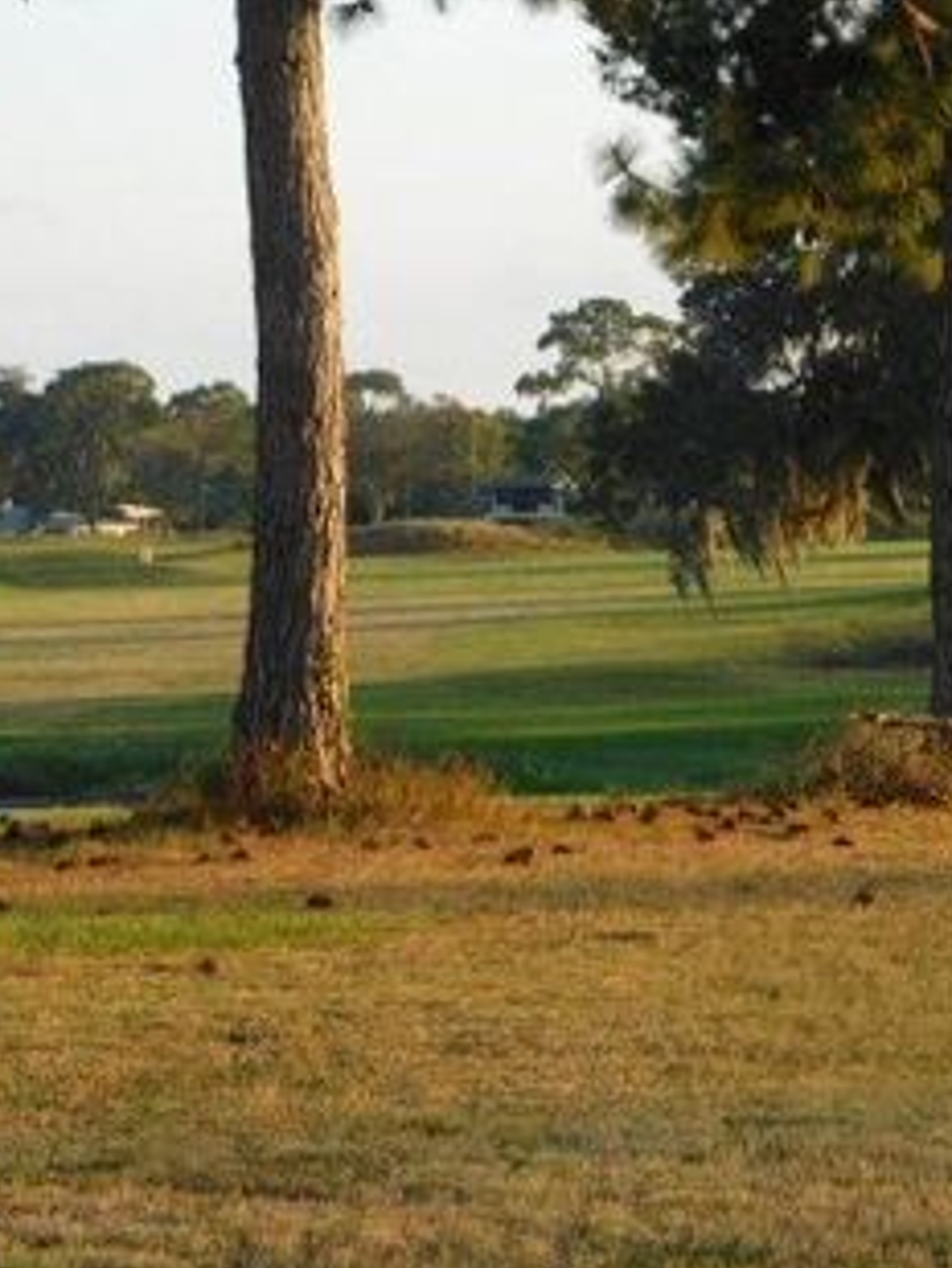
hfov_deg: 9.3
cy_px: 503
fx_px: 5863
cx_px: 316
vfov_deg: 12.3
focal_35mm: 160
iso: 125
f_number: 4.6
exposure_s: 1/160
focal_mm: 17.6
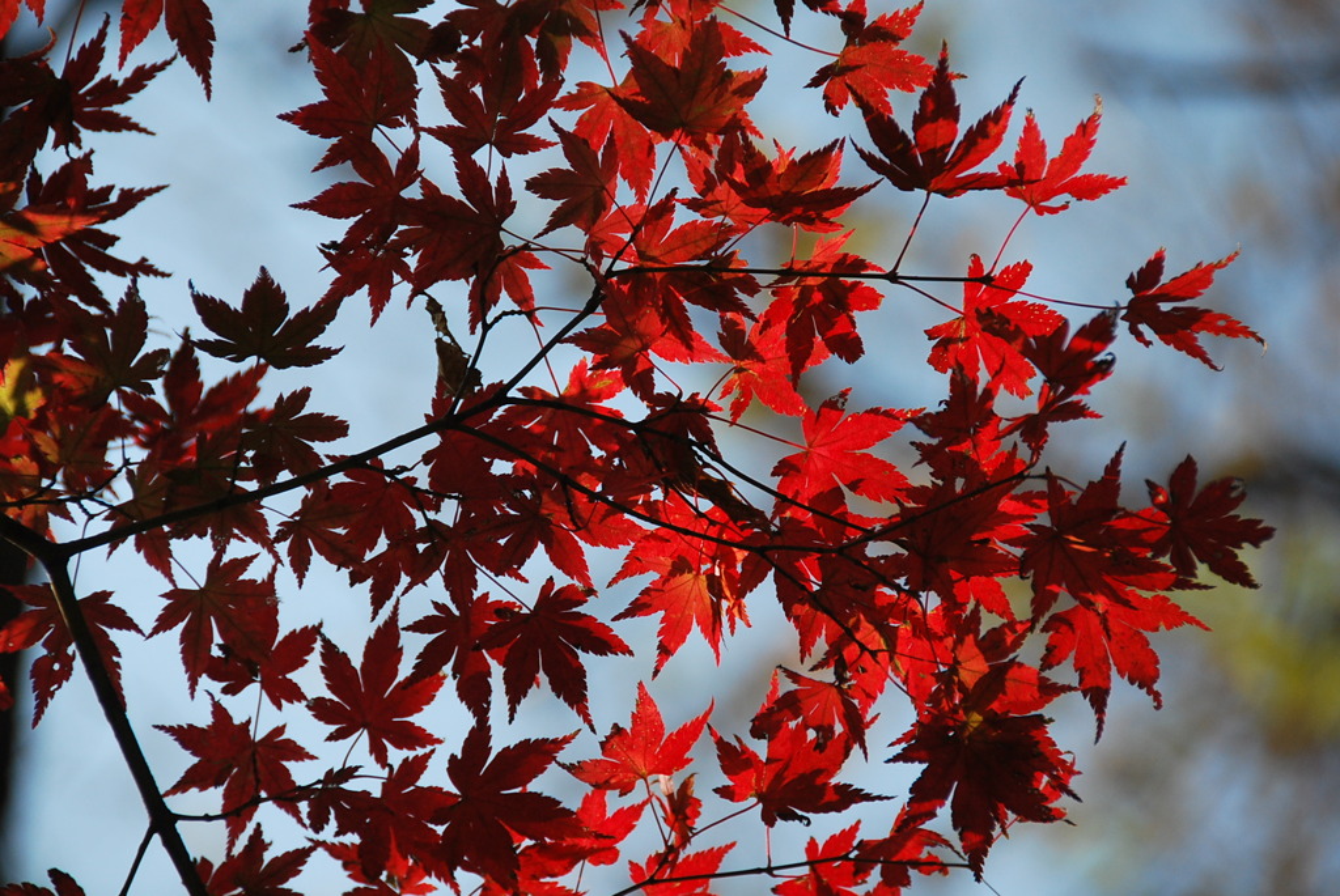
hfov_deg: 6.9
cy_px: 448
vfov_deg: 4.6
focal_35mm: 300
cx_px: 670
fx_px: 11178
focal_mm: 200
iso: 400
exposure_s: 1/400
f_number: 5.6
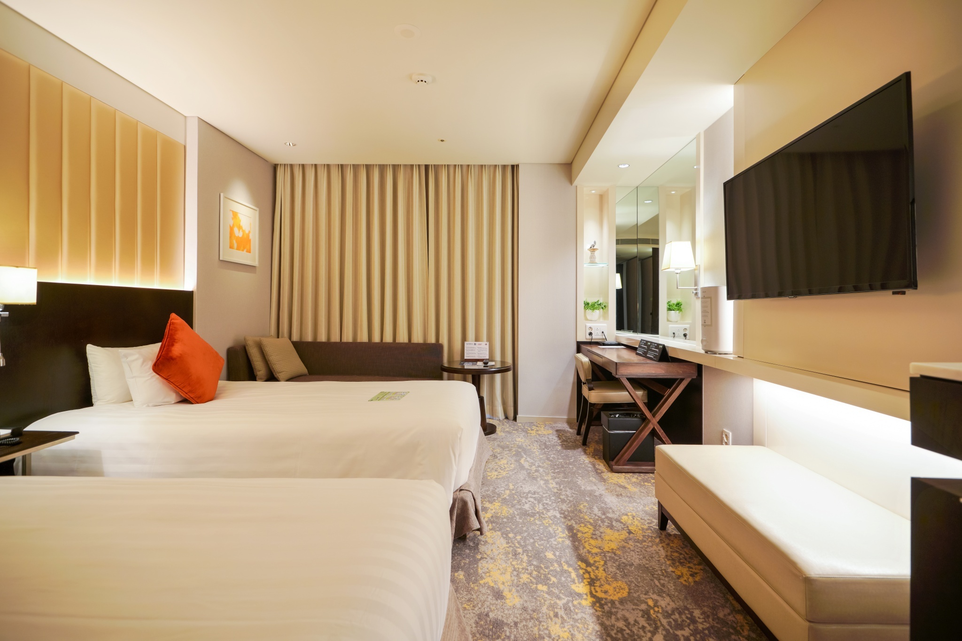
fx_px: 427
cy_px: 320
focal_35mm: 16
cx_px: 481
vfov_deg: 73.7
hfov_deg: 96.7
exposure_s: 1/6
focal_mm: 16
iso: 200
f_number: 5
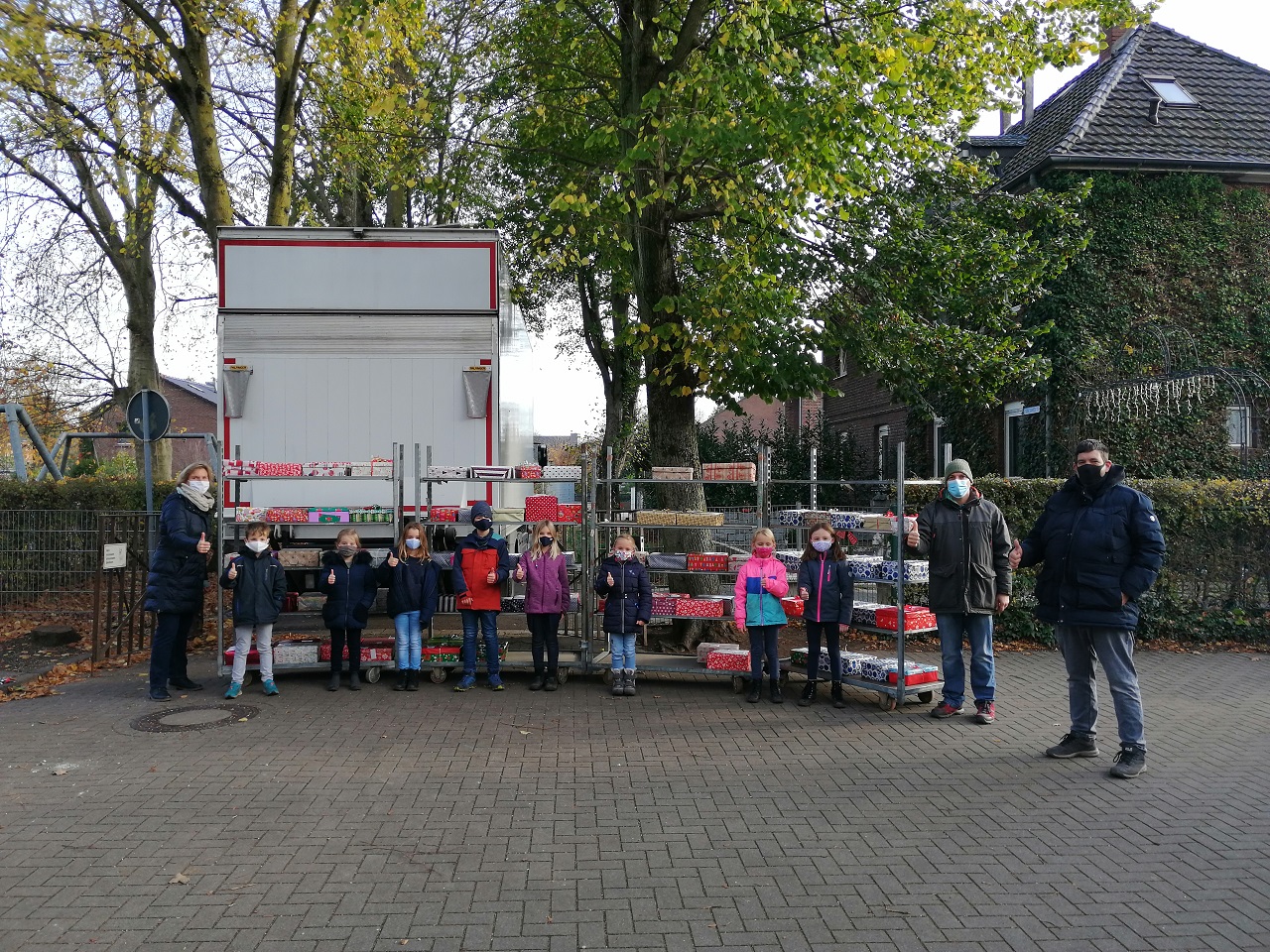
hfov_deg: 65.3
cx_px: 635
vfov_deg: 51.4
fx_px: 991
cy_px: 476
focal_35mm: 27
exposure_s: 1/206
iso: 50
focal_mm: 3.95
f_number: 1.8
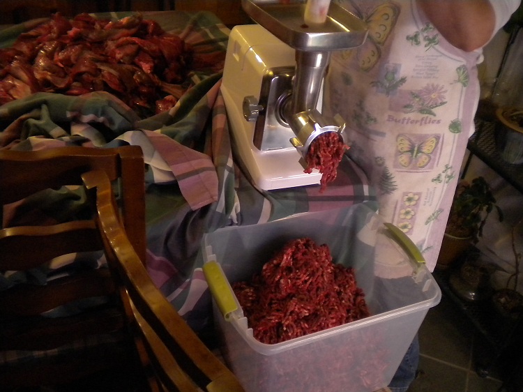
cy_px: 196
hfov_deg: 52.6
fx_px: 529
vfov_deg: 40.7
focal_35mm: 35
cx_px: 262
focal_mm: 6.3
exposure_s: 1/26.3
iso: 400
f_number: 3.1
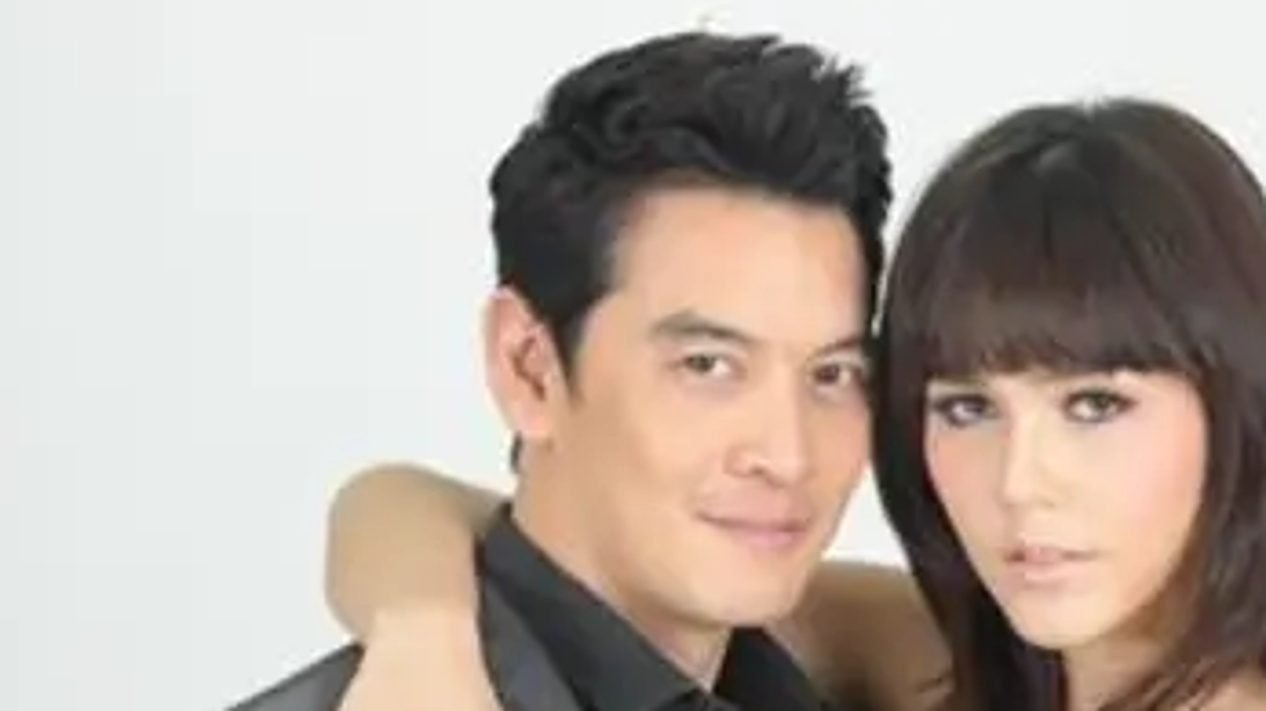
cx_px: 1091
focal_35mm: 146
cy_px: 866
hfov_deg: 14.6
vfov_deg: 8.2
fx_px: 4900
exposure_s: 1/125
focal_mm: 62
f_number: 4.5
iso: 200
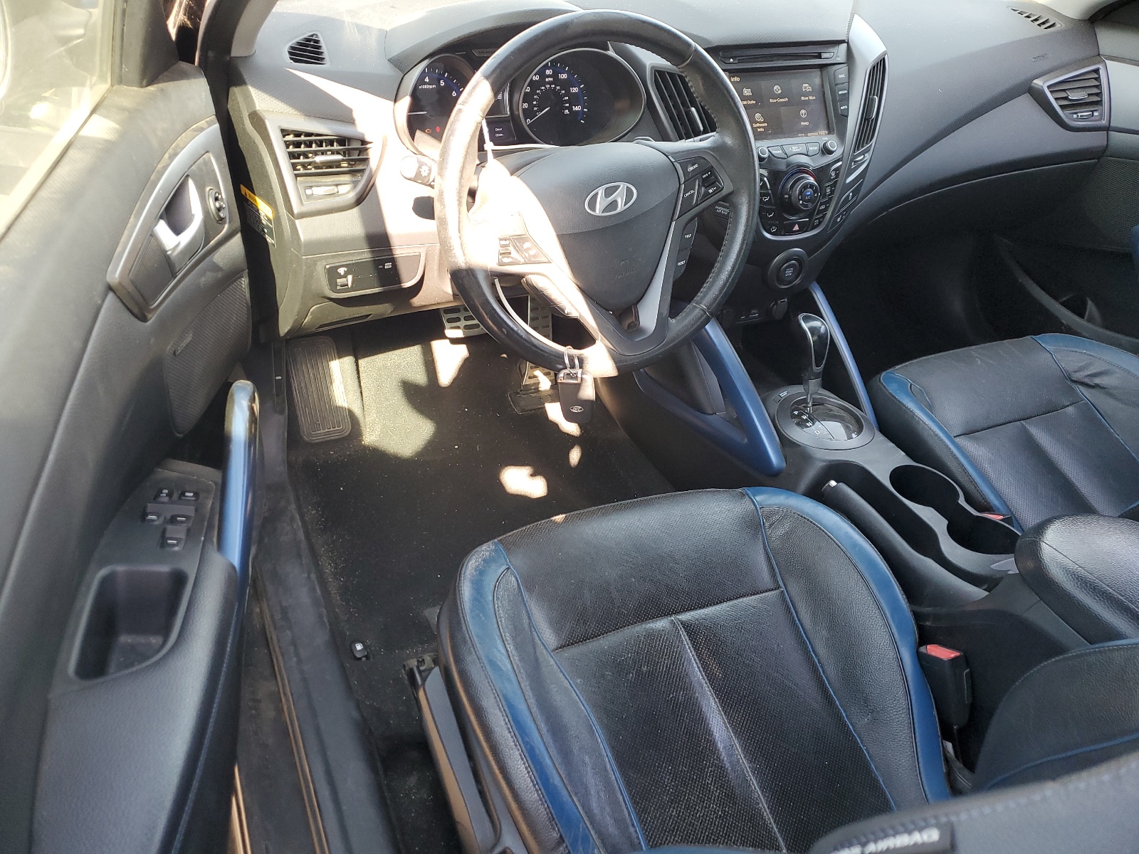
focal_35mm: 26
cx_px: 570
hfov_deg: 67.3
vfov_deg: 53.1
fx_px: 856
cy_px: 427
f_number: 1.5
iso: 84
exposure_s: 1/120
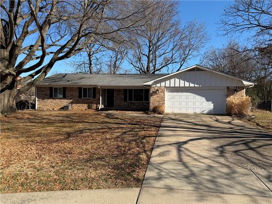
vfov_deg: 56.8
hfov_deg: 71.6
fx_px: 189
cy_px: 102
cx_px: 136
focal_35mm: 24
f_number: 1.78
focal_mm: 6.76
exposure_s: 1/3425
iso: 80
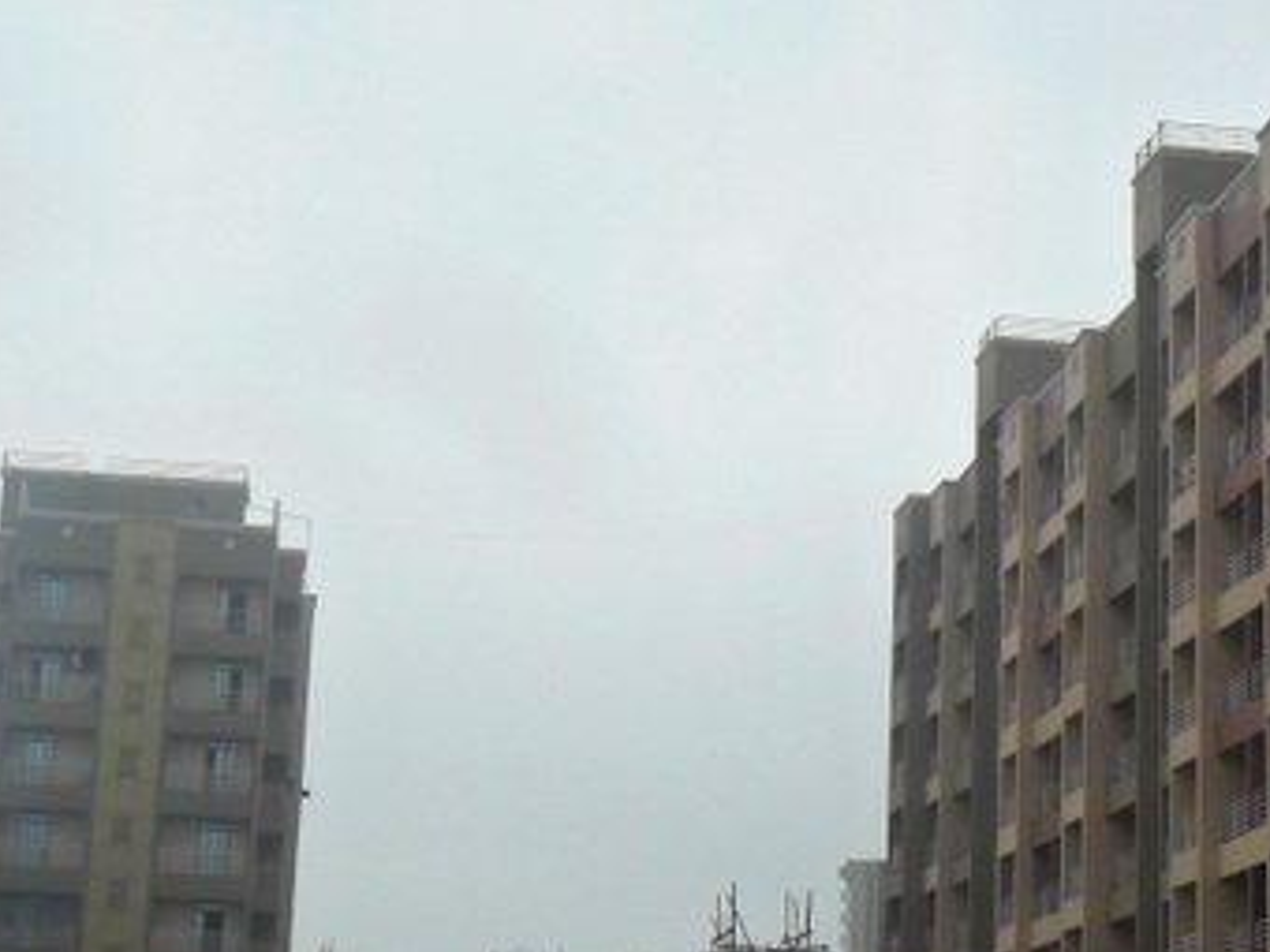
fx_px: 3192
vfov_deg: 17.0
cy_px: 385
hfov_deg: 22.3
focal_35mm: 87
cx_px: 926
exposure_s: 1/500
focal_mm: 6.6
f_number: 4
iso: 100
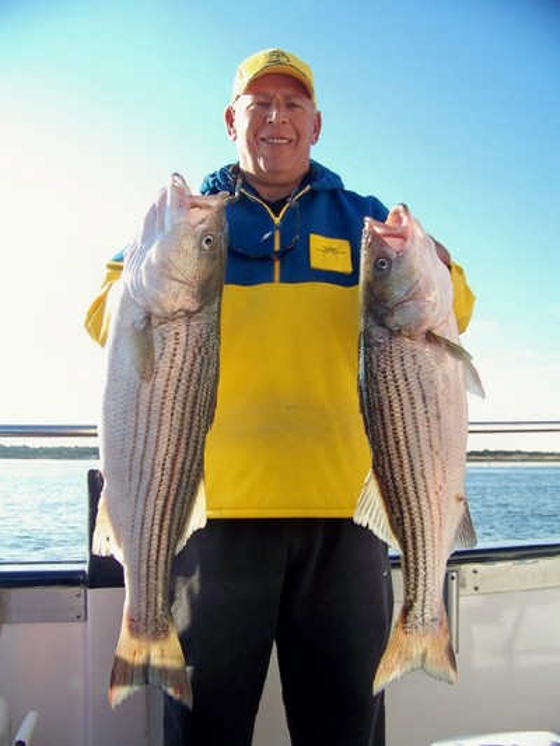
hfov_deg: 39.7
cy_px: 373
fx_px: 776
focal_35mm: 36
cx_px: 280
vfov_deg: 51.3
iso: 64
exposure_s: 1/320
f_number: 2.8
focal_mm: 5.85
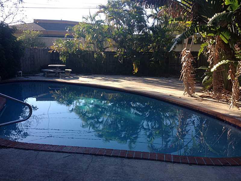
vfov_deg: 40.7
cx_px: 120
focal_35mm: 35
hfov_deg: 52.6
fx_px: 244
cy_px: 90
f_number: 2.4
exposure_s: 1/506
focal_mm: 4.28
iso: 50
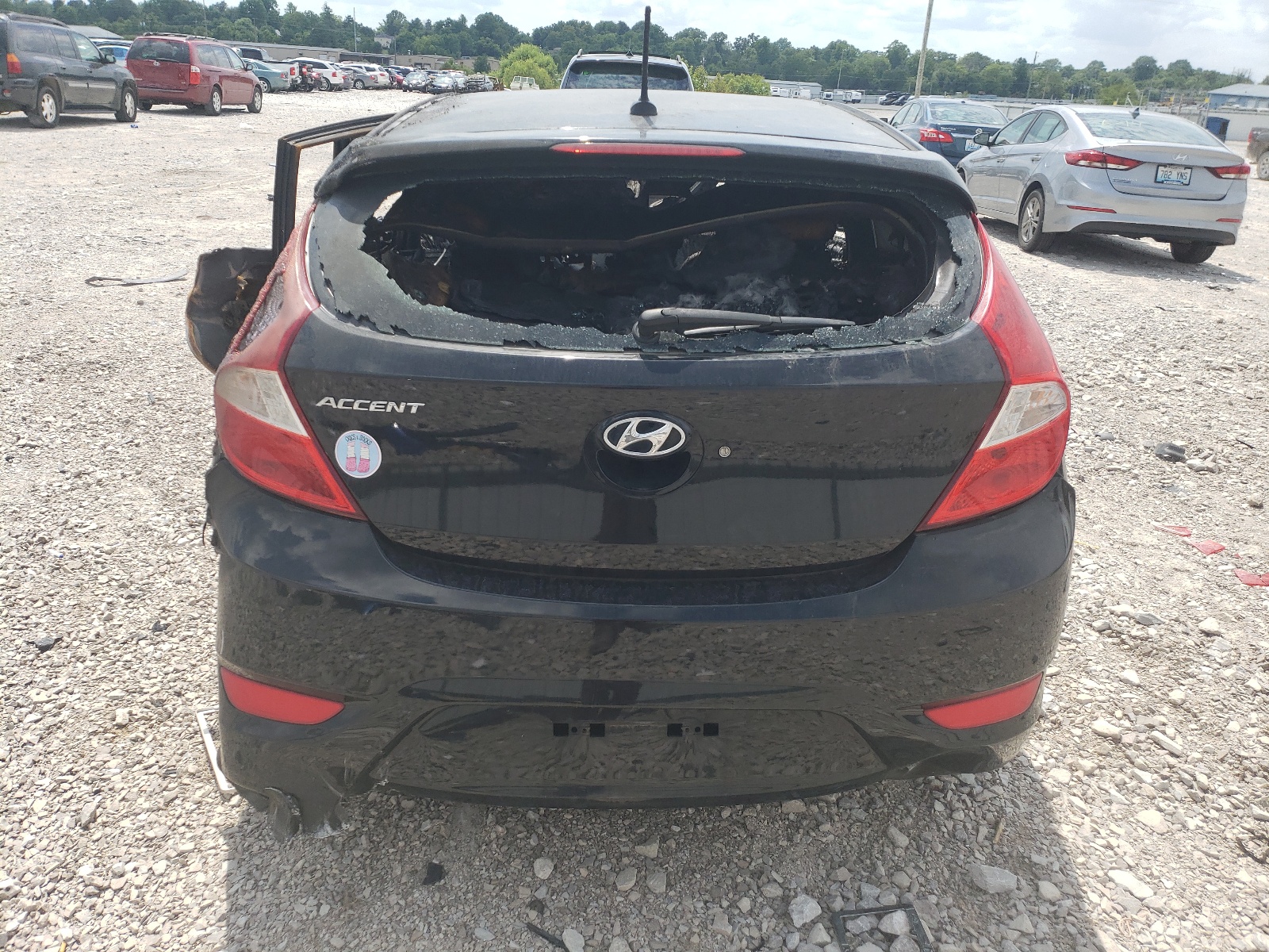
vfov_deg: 53.1
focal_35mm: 26
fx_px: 953
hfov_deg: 67.3
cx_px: 634
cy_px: 476
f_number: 1.5
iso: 50
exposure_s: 1/2500
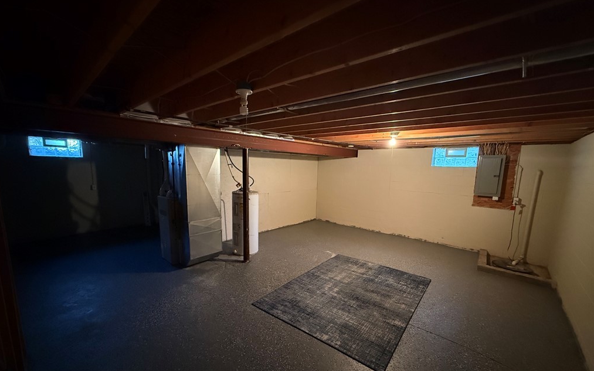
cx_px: 294
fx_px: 243
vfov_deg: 74.7
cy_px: 200
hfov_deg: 101.5
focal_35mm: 15
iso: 1600
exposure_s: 1/40
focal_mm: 2.22
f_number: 2.2
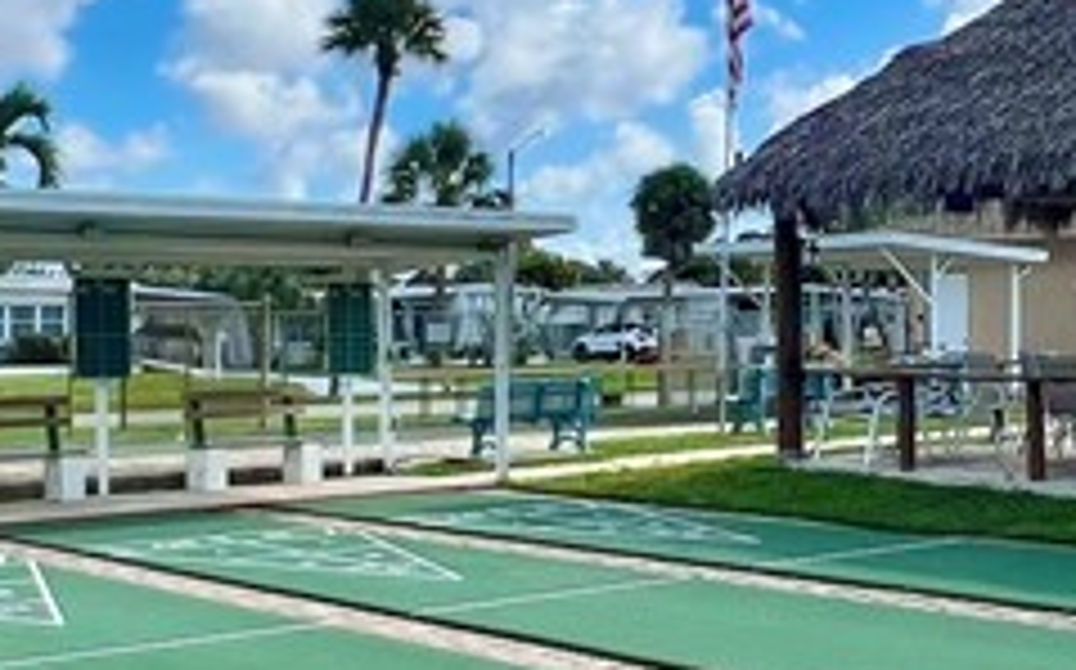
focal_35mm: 59
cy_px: 297
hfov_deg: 33.7
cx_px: 833
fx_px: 1729
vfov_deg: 21.9
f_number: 1.8
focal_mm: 1.57
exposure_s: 1/2096
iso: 32
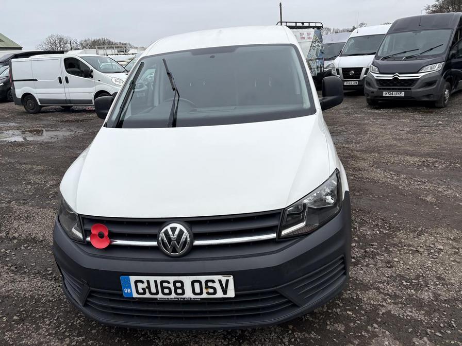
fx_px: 347
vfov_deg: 53.1
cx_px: 231
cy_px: 173
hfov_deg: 67.3
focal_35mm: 26
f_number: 1.6
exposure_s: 1/3279
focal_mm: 5.96
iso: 50
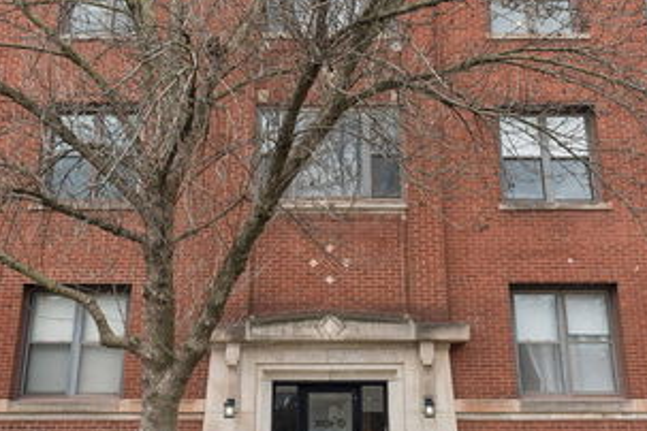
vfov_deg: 29.0
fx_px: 827
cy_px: 139
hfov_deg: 42.7
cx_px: 329
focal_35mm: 46
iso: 320
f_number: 8
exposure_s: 1/160
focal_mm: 29
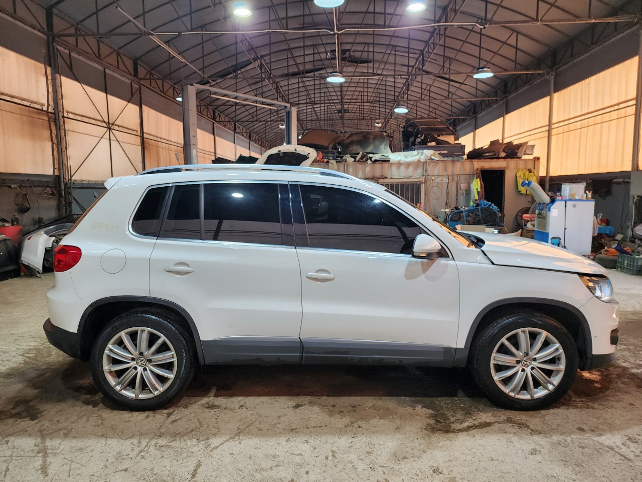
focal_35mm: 23
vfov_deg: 58.9
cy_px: 241
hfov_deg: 73.9
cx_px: 321
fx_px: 427
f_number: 1.8
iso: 100
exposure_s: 1/120
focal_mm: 6.4
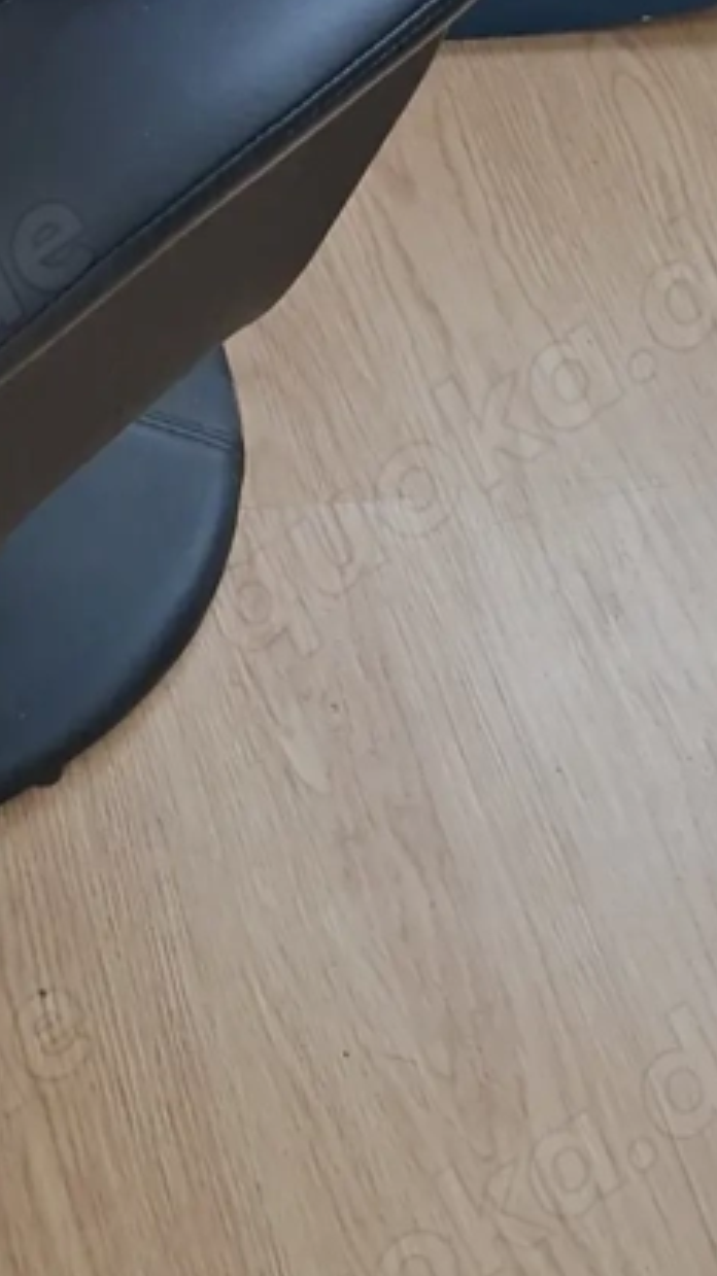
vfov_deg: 24.1
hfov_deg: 13.5
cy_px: -210
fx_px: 2741
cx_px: -547
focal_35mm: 81
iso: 800
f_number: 1.8
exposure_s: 1/25
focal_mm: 5.54
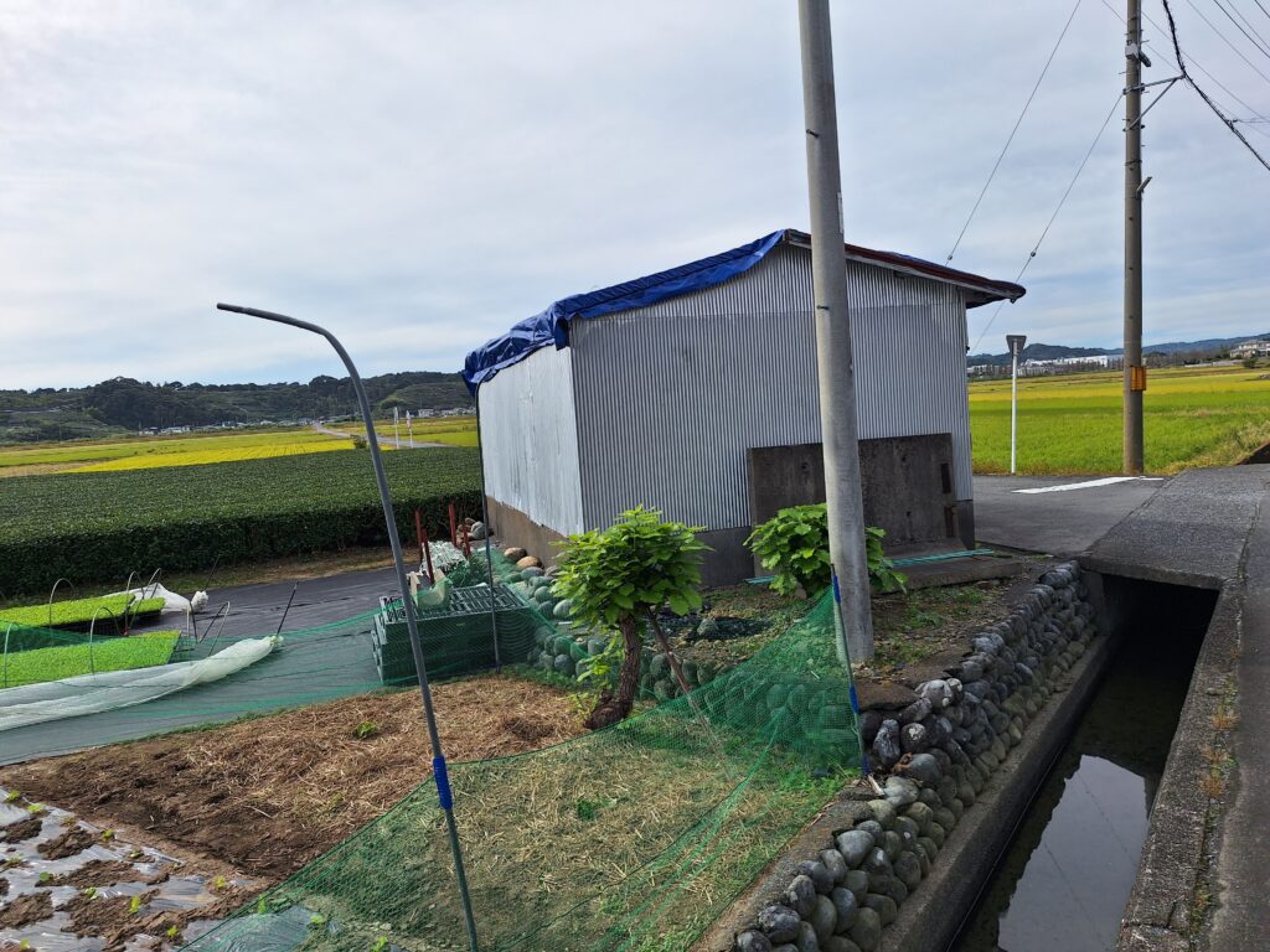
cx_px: 635
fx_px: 844
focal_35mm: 23
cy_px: 476
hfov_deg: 73.9
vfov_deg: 58.9
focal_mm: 5.54
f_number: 1.8
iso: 40
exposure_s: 1/4310
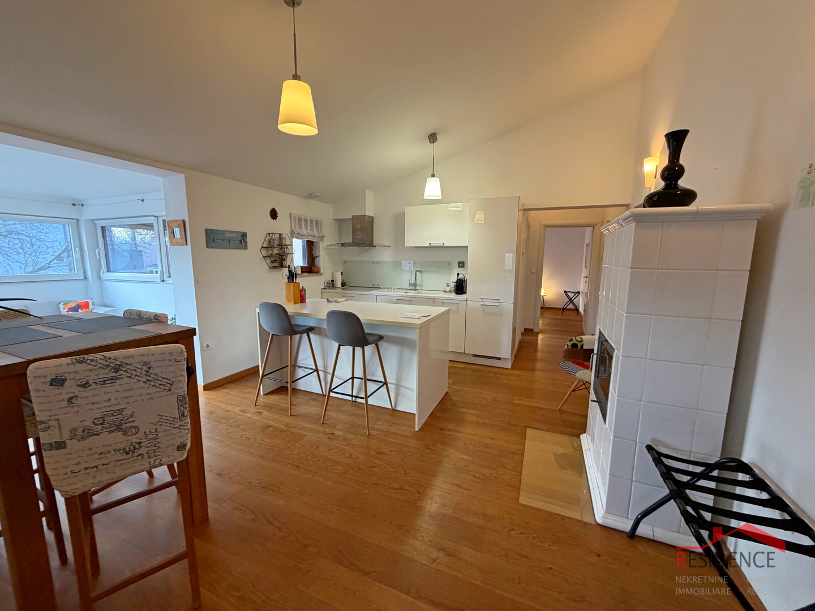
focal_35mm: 14
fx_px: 330
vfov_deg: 85.7
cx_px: 408
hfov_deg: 102.1
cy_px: 306
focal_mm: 2.22
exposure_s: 1/100
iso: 250
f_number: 2.2
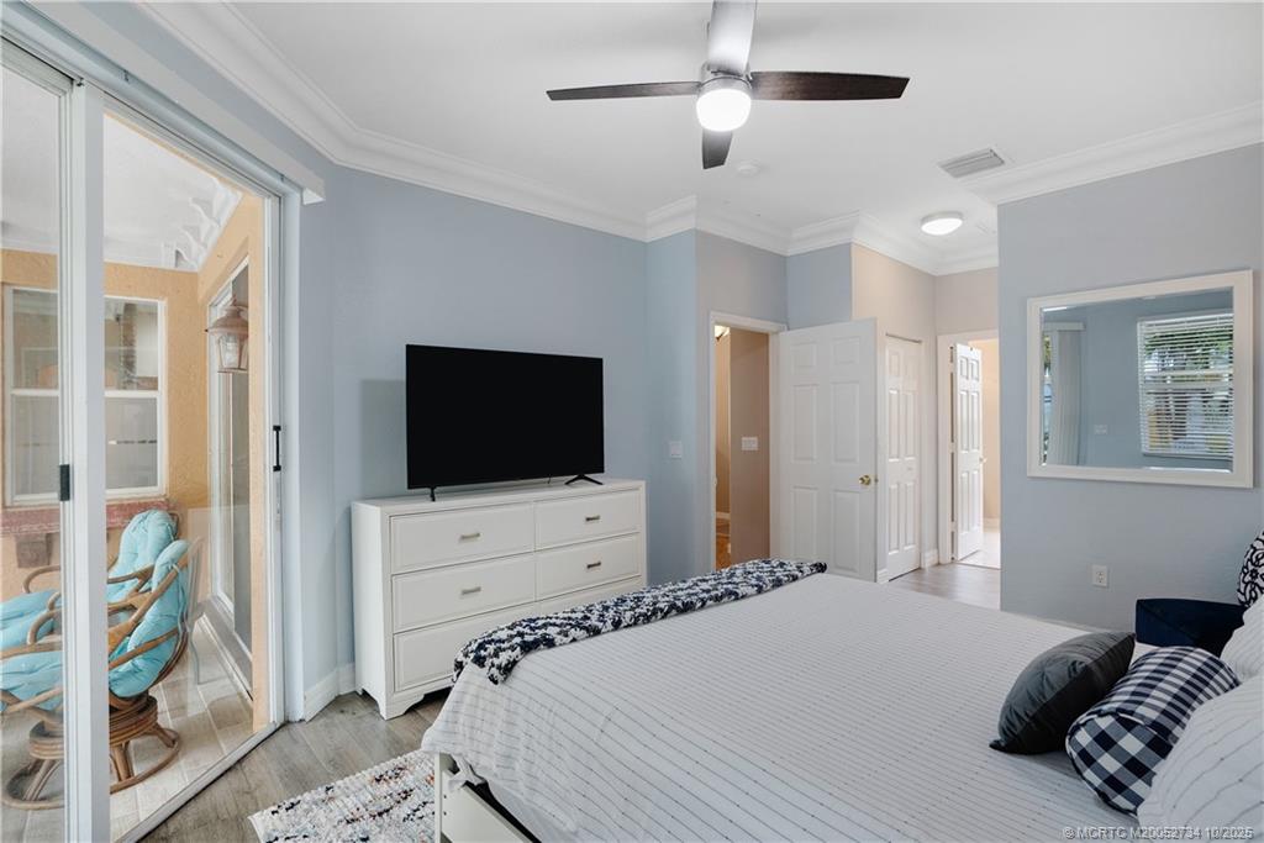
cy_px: 422
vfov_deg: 73.8
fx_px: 562
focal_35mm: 16
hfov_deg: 96.7
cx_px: 632
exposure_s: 1/40
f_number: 8
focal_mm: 16
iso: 2000
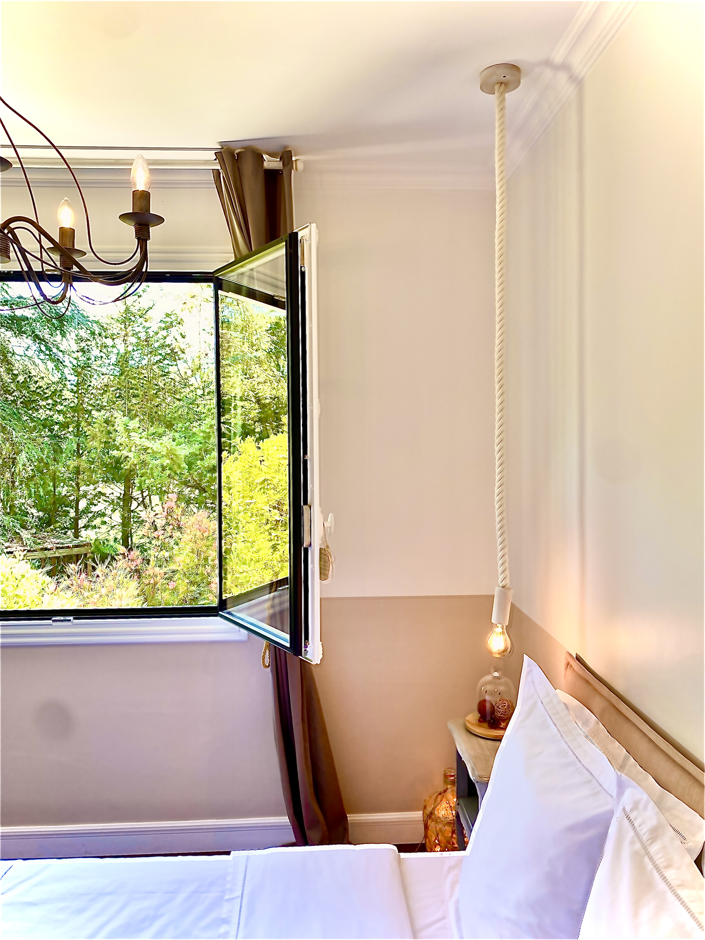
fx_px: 706
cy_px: 470
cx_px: 352
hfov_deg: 53.1
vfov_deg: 67.3
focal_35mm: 26
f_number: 1.8
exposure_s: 1/100
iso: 40
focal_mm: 4.25
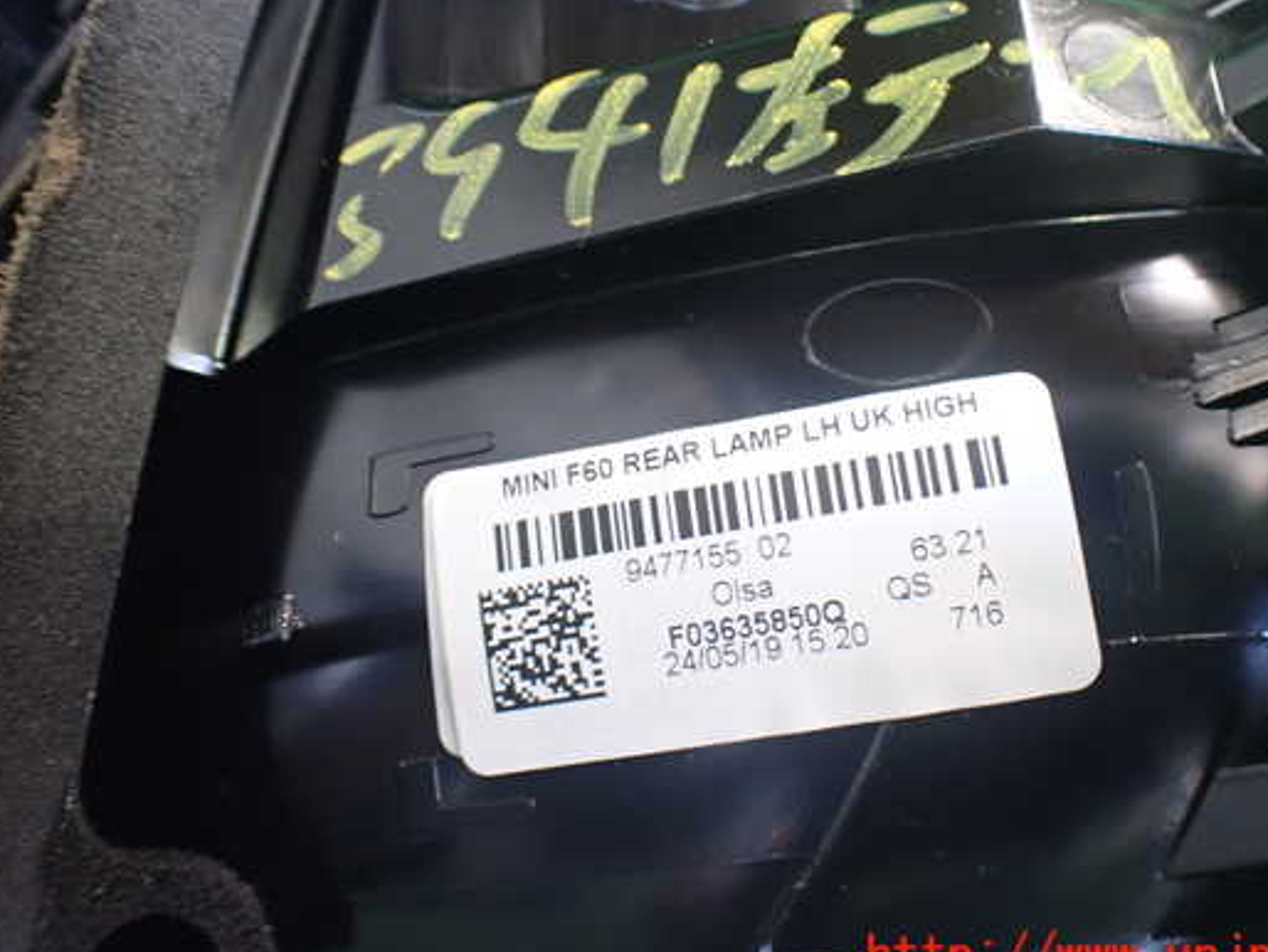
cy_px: 434
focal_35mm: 35
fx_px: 1283
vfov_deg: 40.7
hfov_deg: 52.6
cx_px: 683
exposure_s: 1/80
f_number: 2.3
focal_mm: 5.4
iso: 800
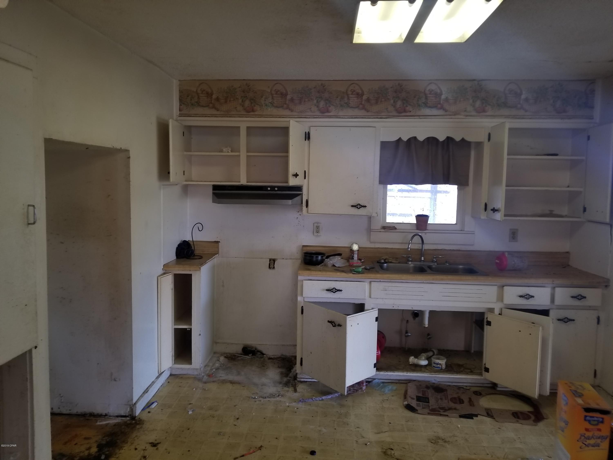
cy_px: 230
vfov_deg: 53.1
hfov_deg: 67.3
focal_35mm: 26
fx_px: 460
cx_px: 306
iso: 125
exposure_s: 1/60
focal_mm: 4.25
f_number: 1.7
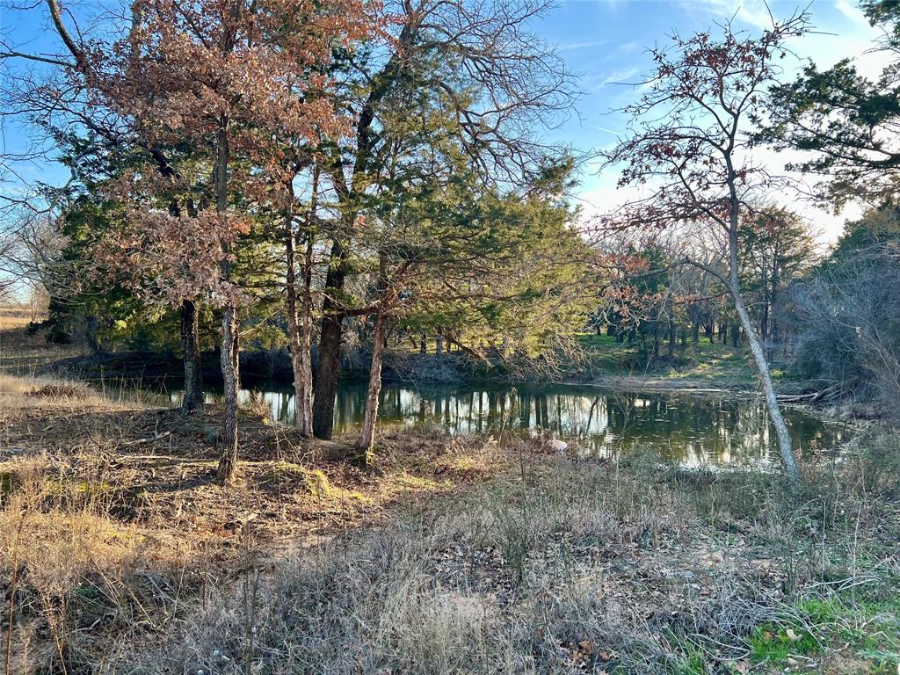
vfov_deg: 53.1
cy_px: 338
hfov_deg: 67.3
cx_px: 450
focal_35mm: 26
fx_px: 676
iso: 50
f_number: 1.5
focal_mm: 5.7
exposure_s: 1/458
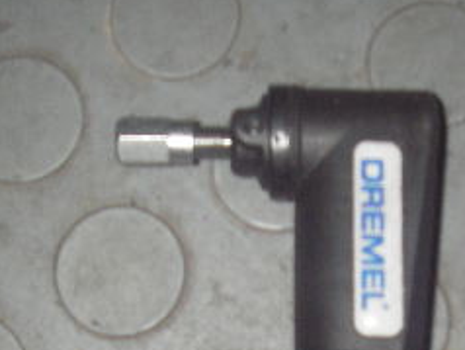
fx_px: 1372
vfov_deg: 14.1
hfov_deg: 19.1
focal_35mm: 102
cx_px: 356
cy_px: 426
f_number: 3.3
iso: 100
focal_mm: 6.3
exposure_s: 1/30
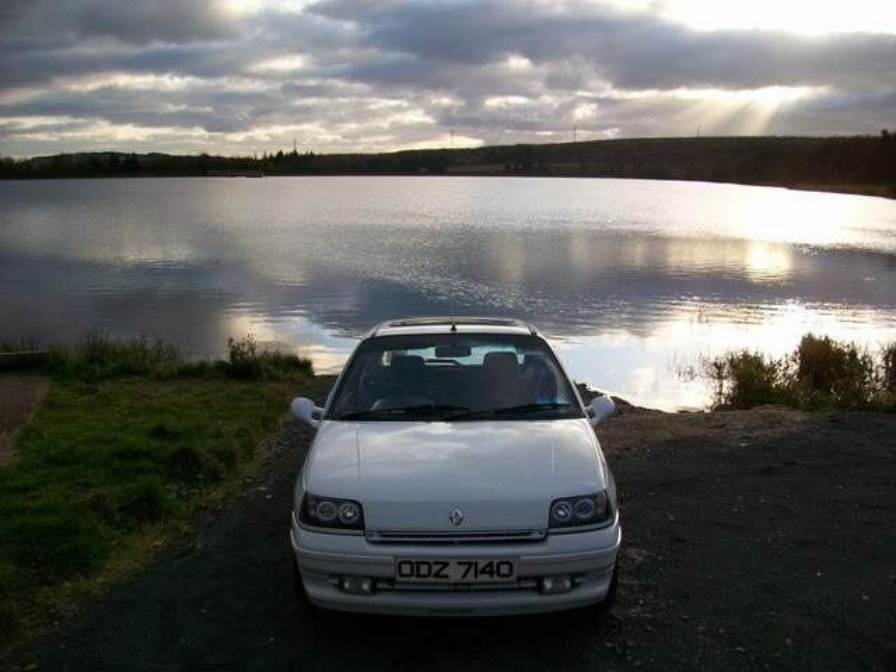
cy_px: 336
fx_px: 828
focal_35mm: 32
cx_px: 448
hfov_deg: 56.8
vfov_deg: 44.2
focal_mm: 5.7
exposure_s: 1/500
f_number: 2.8
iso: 64
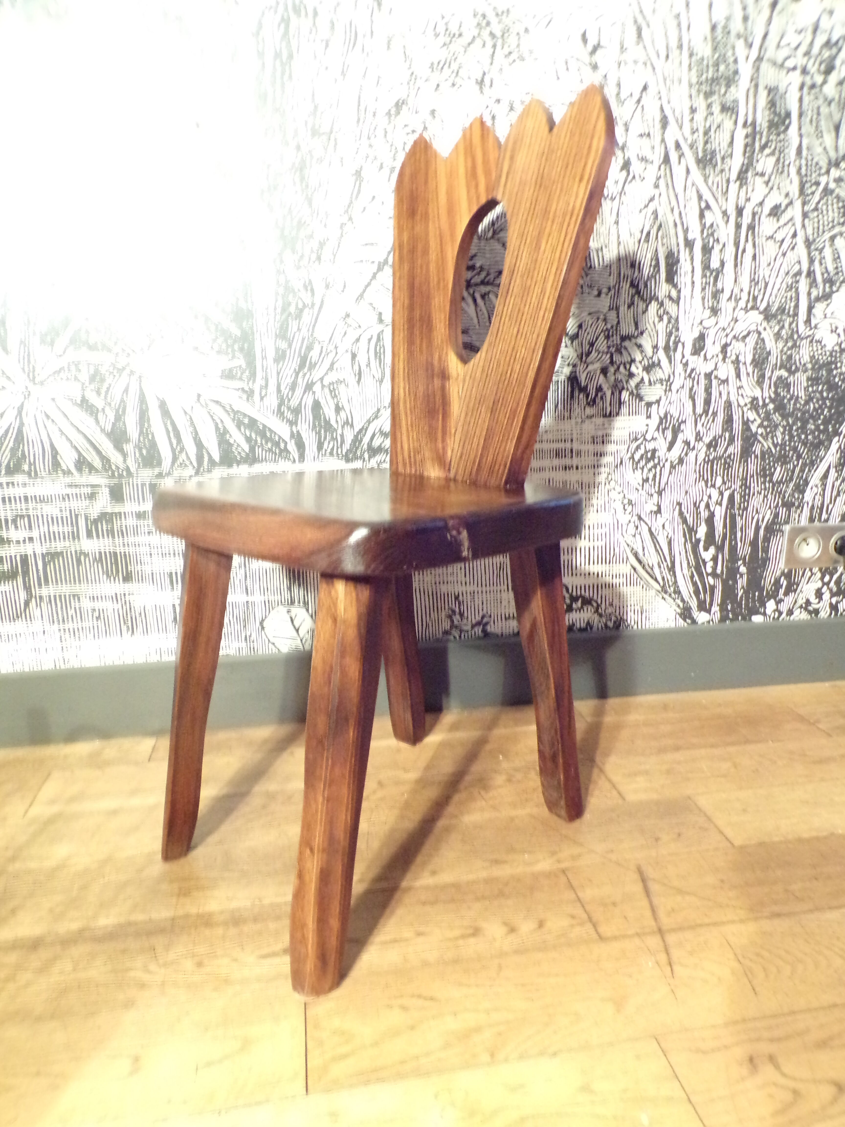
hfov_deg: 56.8
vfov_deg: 71.6
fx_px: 781
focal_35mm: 24
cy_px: 564
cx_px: 422
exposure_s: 1/4
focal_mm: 4.3
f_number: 3
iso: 800
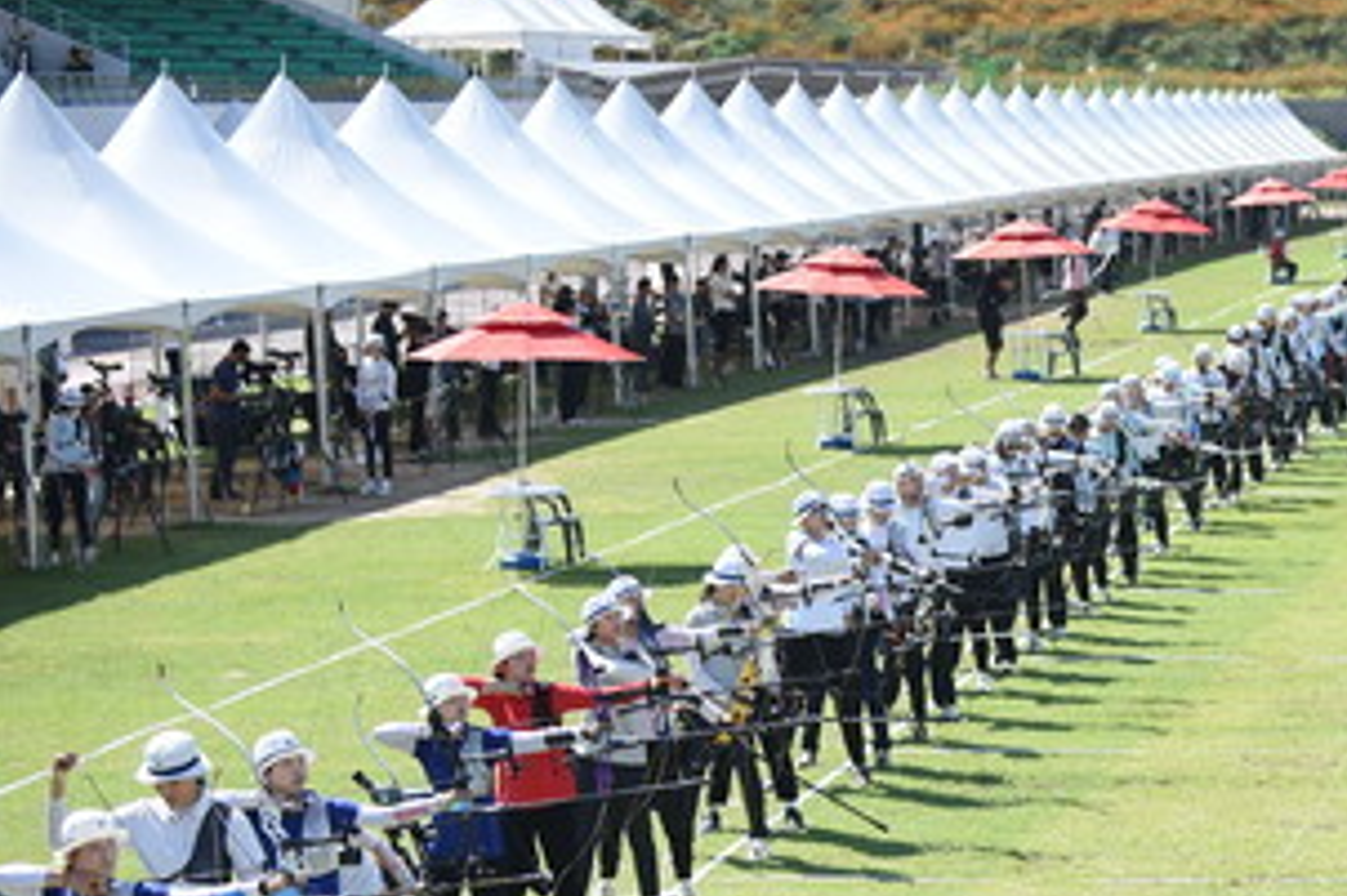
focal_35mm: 139
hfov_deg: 14.5
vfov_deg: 9.8
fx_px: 5198
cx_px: 1334
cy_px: 751
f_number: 2.8
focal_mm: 70
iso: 800
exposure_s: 1/8000
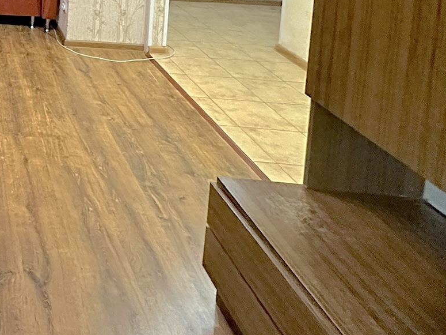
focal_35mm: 37
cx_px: -100
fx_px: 477
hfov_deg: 37.1
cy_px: -99
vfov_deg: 30.5
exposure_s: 1/50
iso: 640
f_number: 2.2
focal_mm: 2.22
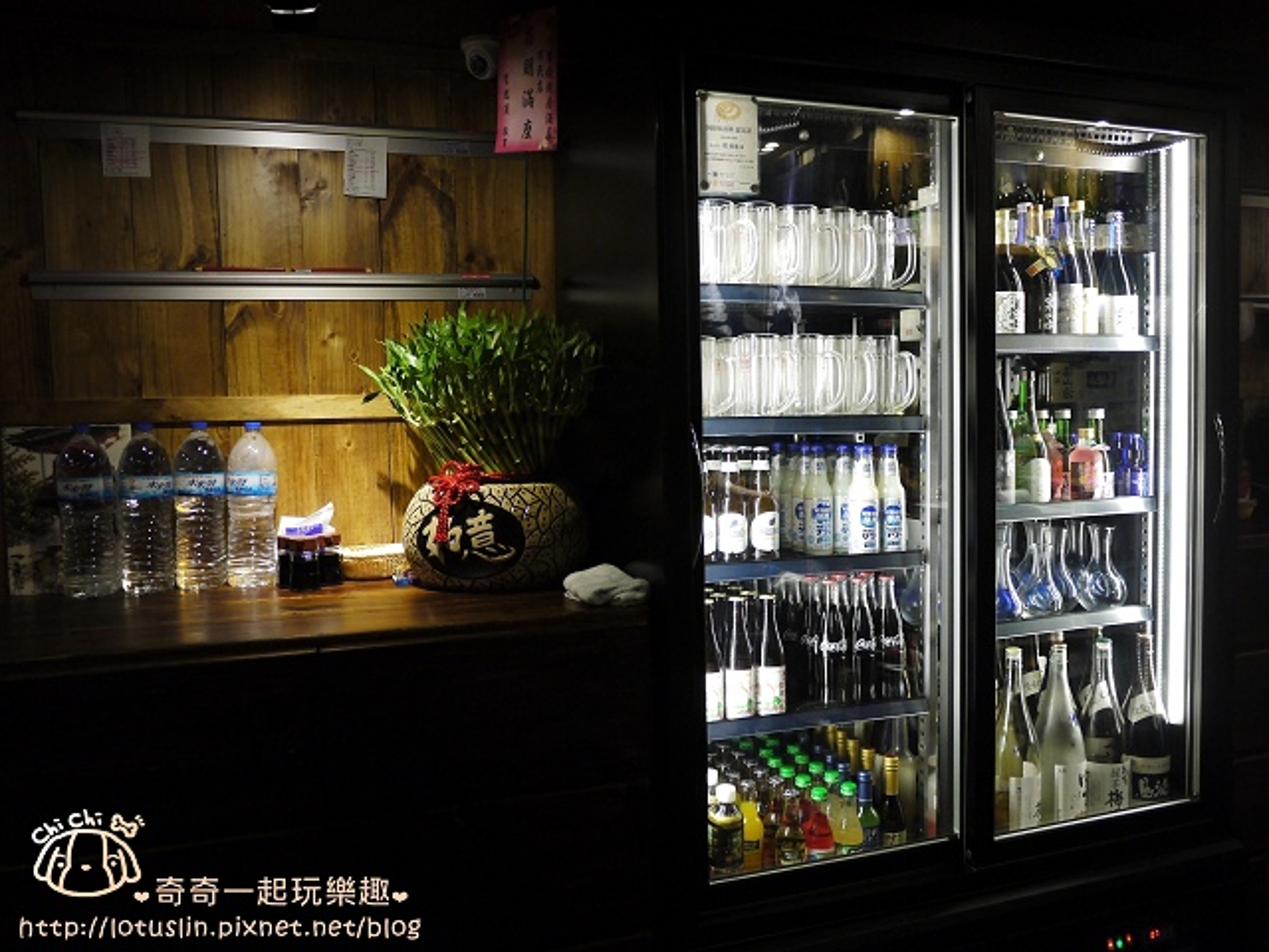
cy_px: 476
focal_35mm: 28
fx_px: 1026
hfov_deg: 63.4
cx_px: 634
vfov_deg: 49.7
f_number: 2.5
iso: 400
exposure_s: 1/50
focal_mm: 14
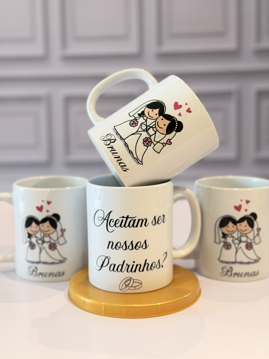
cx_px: 134
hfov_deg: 30.3
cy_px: 180
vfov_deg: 39.7
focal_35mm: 48
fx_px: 497
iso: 125
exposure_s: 1/60
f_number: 1.78
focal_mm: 6.76
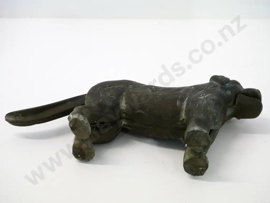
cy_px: 102
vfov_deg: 29.1
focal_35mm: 50
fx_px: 390
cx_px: 135
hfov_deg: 38.2
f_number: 6.3
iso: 3200
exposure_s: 1/160
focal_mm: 25
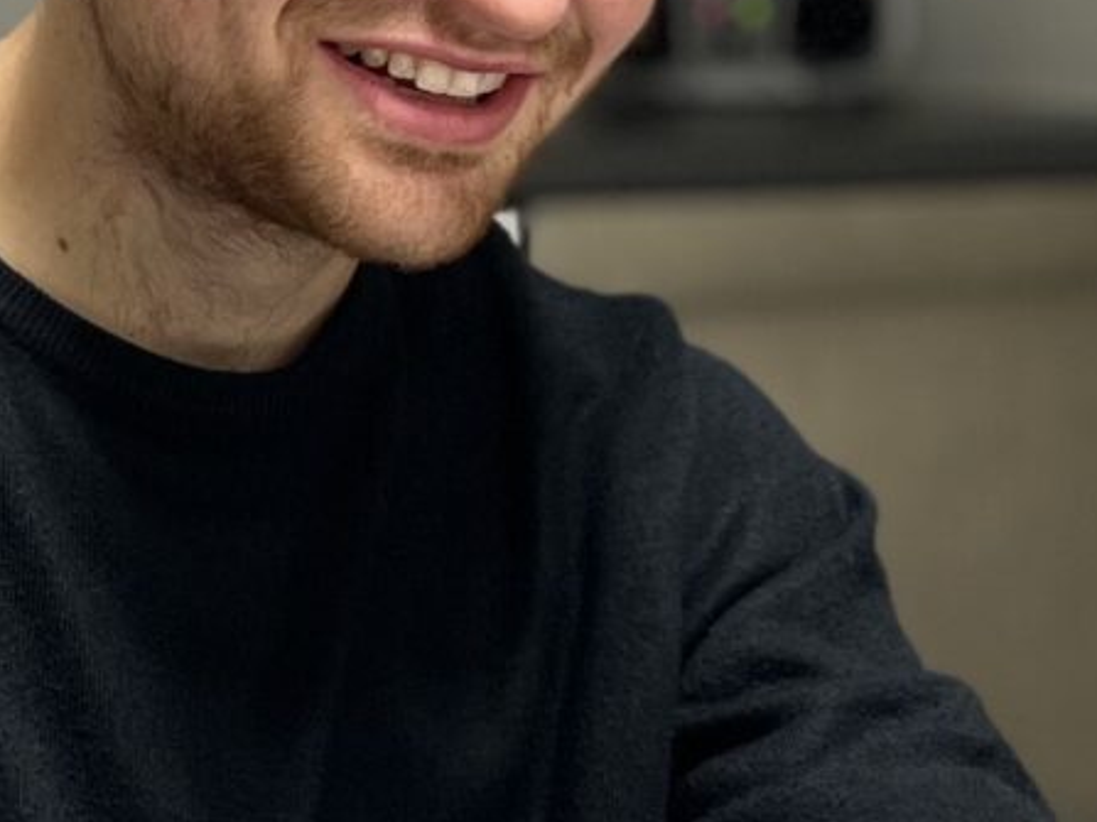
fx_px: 4721
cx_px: 34
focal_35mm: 149
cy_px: 238
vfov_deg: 9.9
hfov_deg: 13.1
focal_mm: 5.7
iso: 100
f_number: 1.5
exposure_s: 1/50
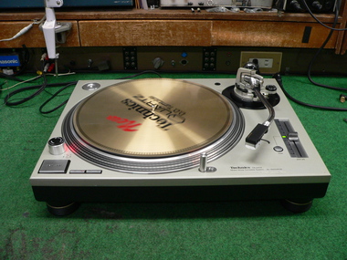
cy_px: 130
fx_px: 361
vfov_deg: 39.7
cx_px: 174
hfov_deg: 51.4
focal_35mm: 36
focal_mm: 6
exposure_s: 1/25
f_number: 2.8
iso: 200
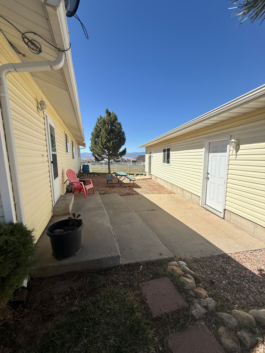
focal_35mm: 14
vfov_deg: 102.1
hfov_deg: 85.7
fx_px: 143
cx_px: 132
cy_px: 176
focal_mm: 2.22
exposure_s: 1/2165
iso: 50
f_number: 2.2
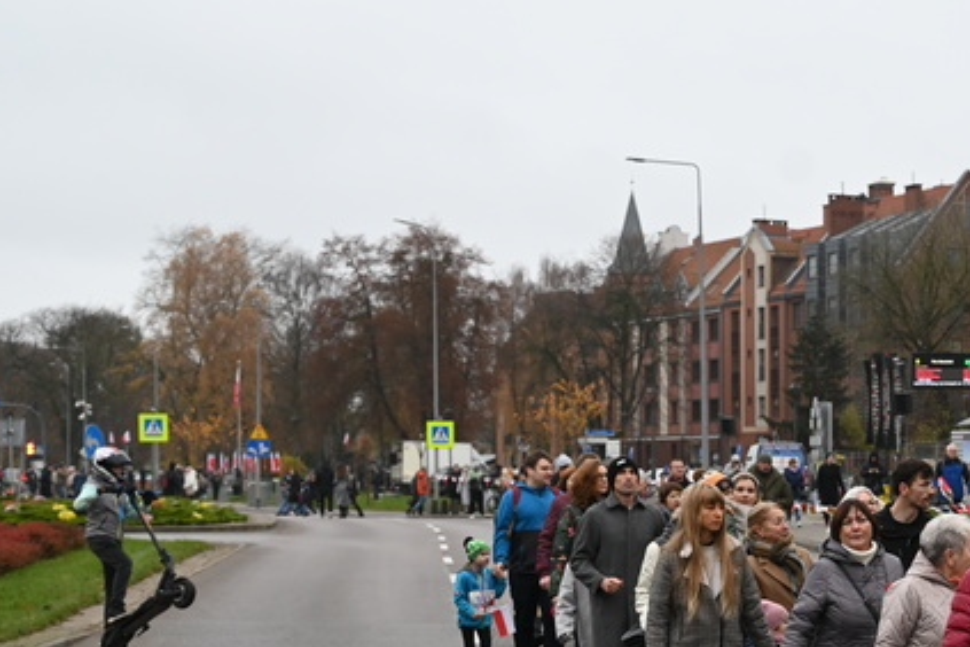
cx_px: 925
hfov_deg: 22.2
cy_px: 504
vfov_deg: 15.3
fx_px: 2398
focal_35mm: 89
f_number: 4
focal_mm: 44
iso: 400
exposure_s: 1/250
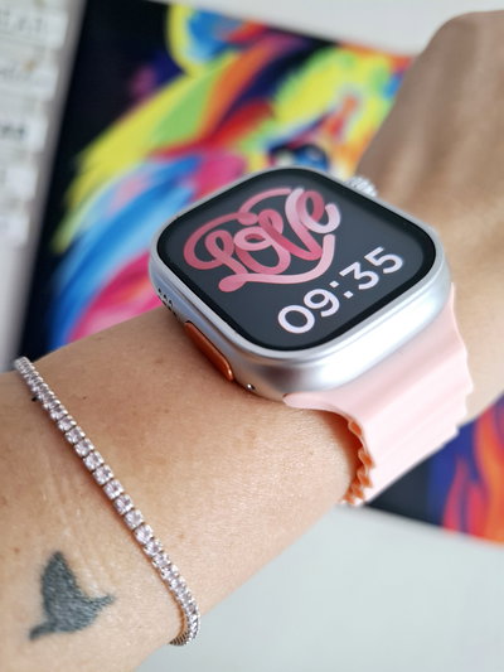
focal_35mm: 23
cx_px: 252
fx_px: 446
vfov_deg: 73.9
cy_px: 336
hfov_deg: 58.9
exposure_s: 1/50
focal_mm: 5.54
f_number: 1.8
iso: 200
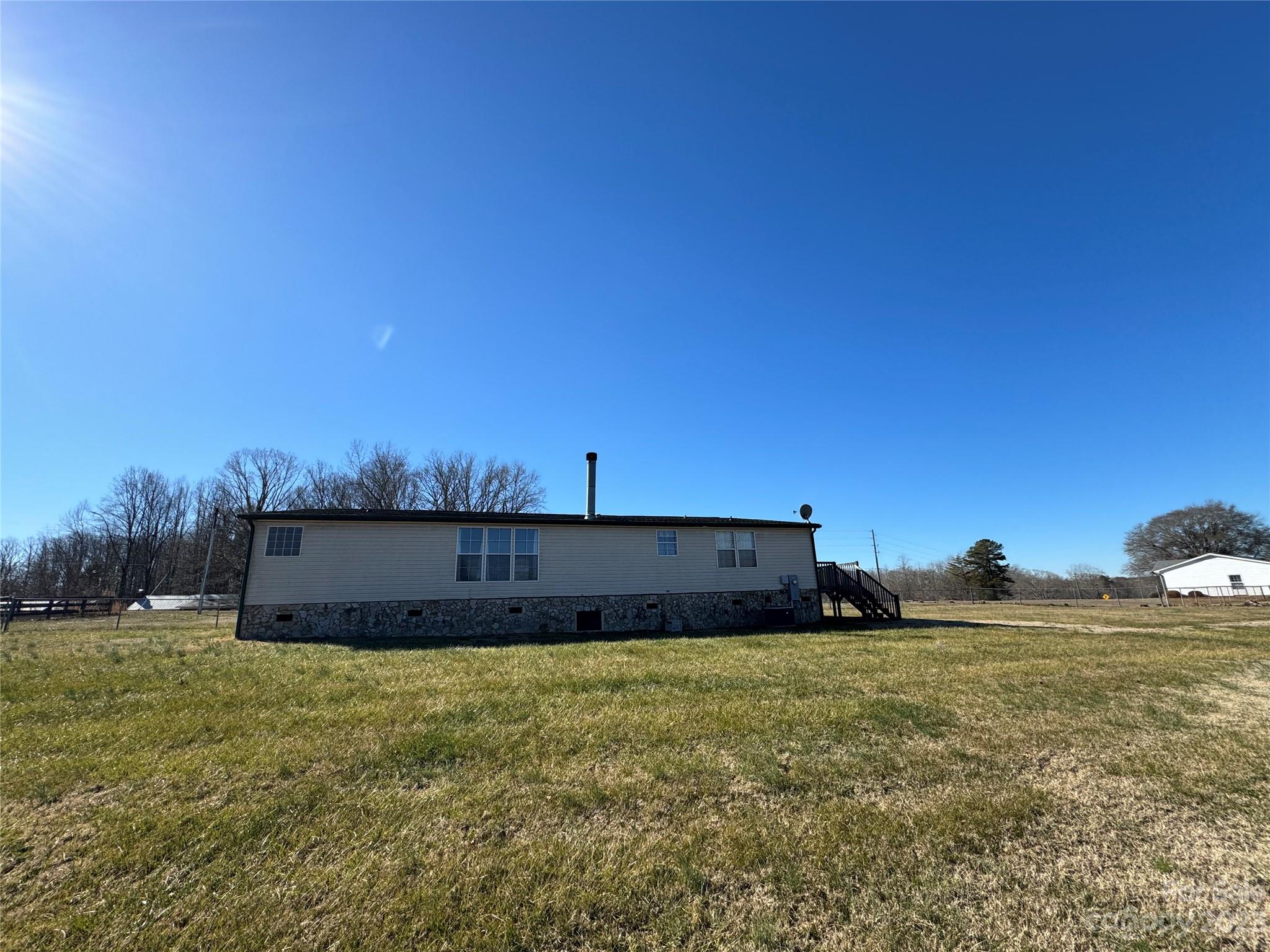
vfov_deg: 85.7
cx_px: 635
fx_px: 514
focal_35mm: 14
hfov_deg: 102.1
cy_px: 476
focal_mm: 2.22
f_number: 2.2
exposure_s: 1/1748
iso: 50
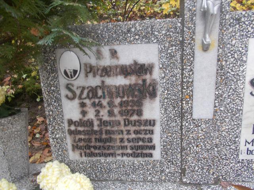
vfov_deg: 53.1
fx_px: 191
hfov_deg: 67.3
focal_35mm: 26
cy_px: 95
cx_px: 127
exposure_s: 1/30
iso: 80
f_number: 3.2
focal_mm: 4.6
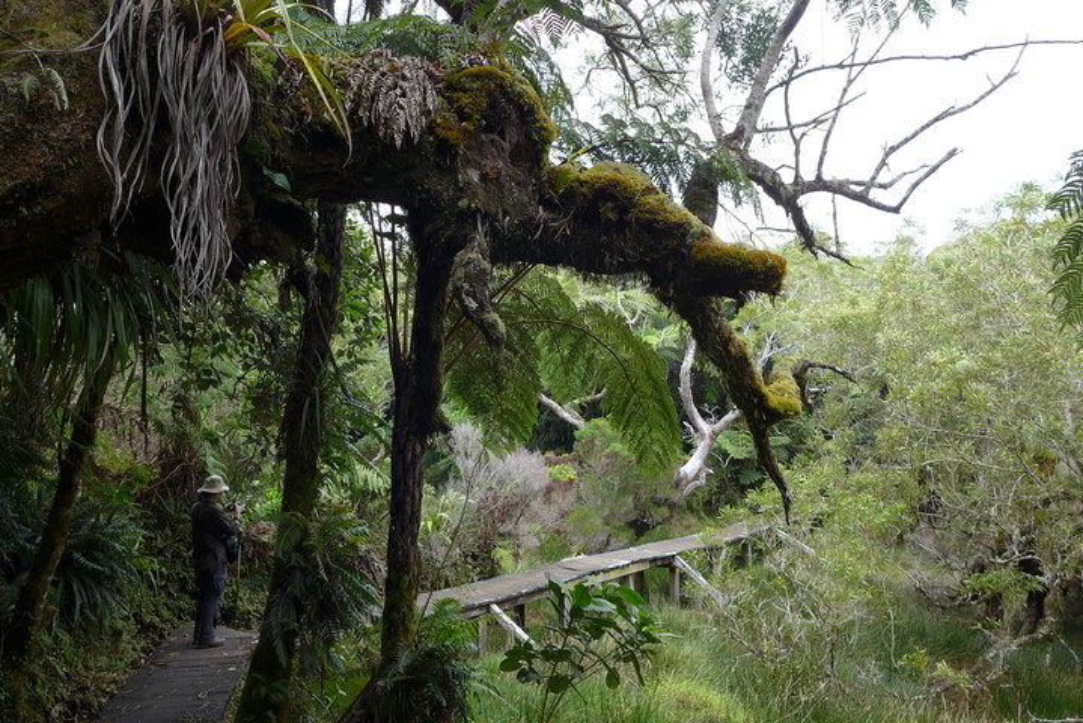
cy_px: 362
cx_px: 542
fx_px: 722
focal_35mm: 24
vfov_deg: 53.2
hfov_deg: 73.7
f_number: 2.8
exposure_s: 1/160
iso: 80
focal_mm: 4.7
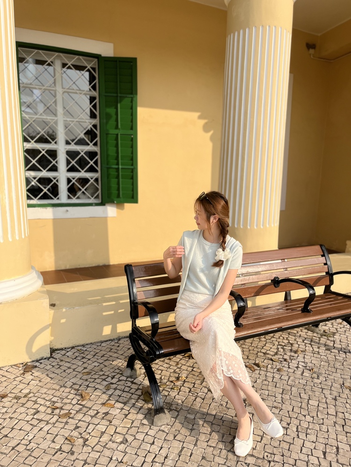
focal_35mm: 26
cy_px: 234
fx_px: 352
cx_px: 176
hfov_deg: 53.1
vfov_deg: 67.3
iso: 50
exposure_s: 1/3413
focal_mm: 5.1
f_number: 1.6
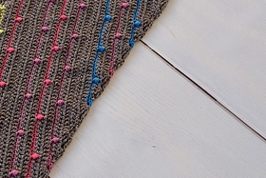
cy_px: 30
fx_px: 658
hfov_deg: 22.1
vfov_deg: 15.3
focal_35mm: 89
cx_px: 6
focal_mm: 26
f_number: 4
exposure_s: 1/100
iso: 1250
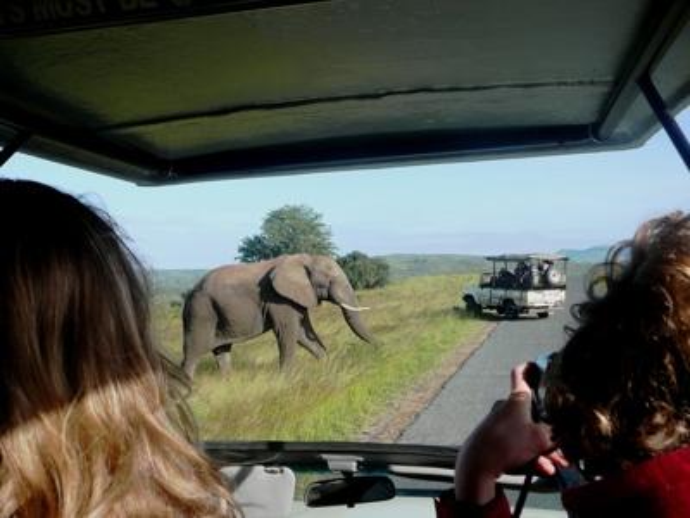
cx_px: 345
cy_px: 259
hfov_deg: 47.9
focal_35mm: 39
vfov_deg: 36.8
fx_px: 777
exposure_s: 1/640
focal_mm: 5.8
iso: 80
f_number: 3
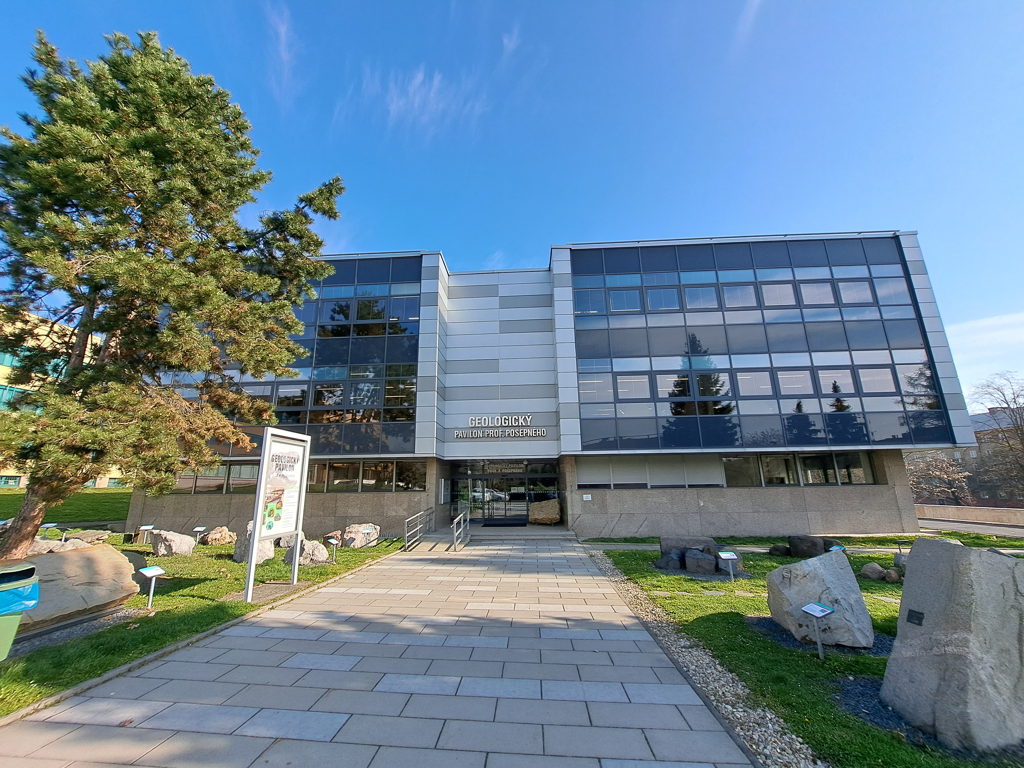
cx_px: 512
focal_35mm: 13
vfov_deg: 89.9
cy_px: 384
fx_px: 385
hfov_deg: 106.2
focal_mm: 1.74
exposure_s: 1/1117
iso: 50
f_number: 2.2
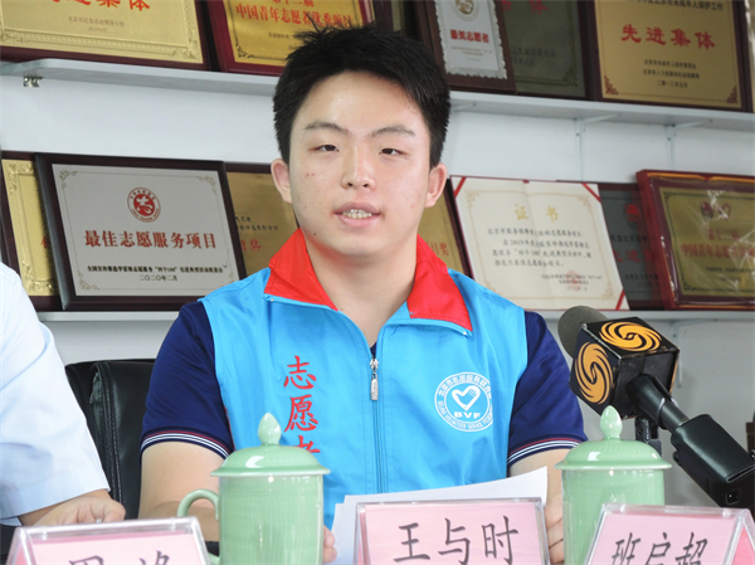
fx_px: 2288
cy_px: 282
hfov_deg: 18.7
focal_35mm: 105
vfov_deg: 14.1
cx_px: 378
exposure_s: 1/80
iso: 320
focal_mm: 22.1
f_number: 3.5
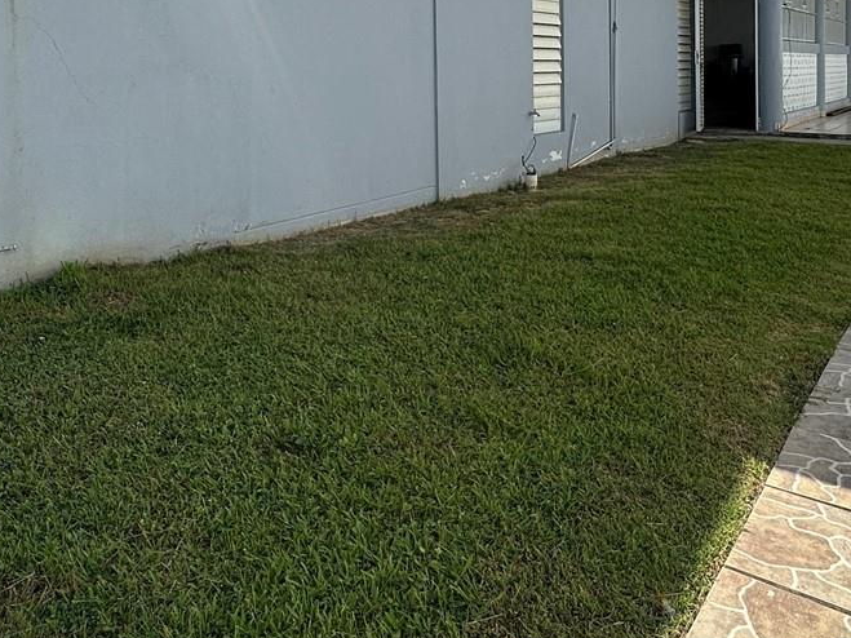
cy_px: 85
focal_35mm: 34
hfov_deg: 53.8
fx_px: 836
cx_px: 376
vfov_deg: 39.3
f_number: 2.2
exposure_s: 1/861
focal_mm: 2.22
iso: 40
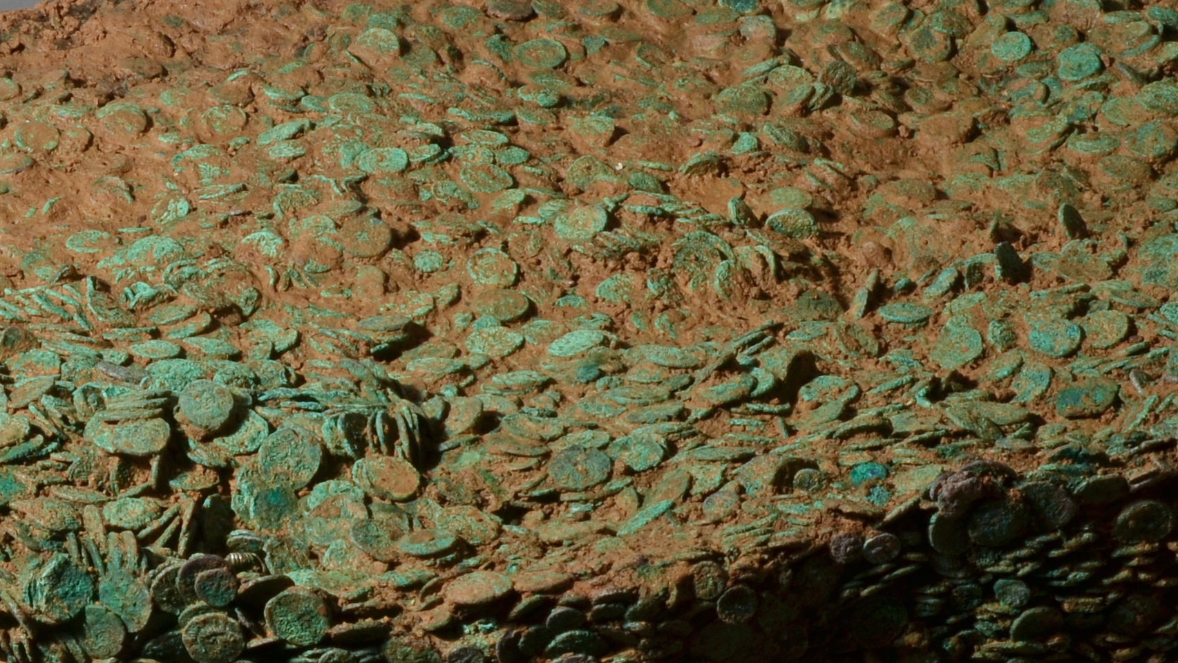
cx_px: 140
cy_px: 443
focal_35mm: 145
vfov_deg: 8.4
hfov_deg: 14.7
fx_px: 4529
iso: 125
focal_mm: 32
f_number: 13
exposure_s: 1/80
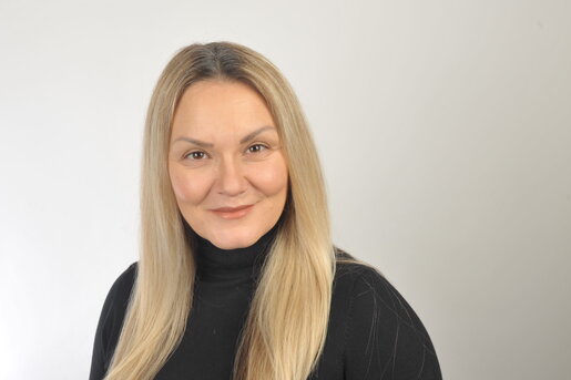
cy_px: 223
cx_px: 256
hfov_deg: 33.9
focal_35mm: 59
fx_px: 935
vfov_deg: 23.0
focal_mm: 38
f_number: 13
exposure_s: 1/160
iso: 200
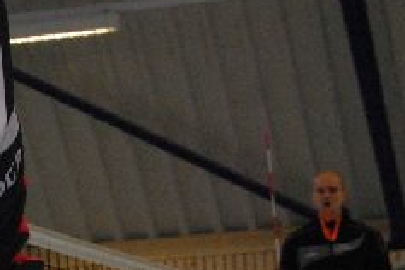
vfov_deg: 6.0
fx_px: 2555
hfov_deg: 8.8
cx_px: -232
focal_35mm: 227
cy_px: 291
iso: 1600
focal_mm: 35
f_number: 8
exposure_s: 1/200
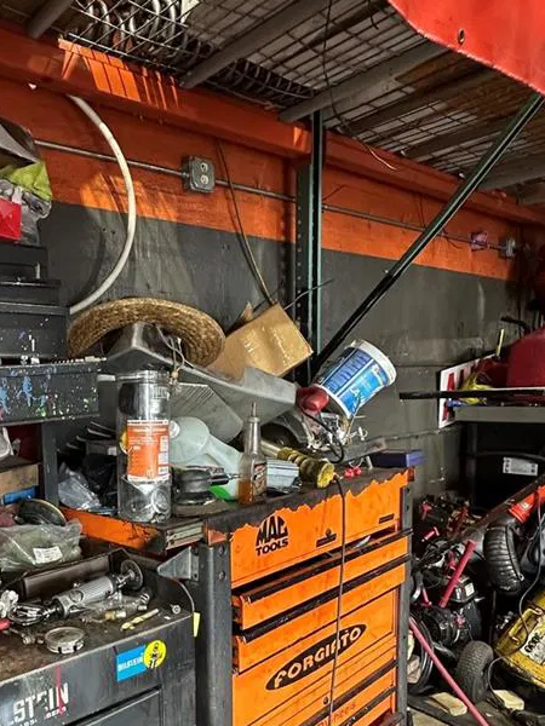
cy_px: 465
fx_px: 588
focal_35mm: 28
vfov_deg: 62.3
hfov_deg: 47.4
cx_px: 121
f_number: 2.2
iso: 320
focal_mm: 2.22
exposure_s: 1/60
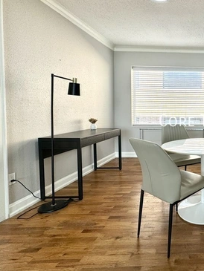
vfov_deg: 73.6
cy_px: 120
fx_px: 181
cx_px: 208
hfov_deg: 47.7
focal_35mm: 23
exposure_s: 1/120
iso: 50
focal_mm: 2.22
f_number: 2.2
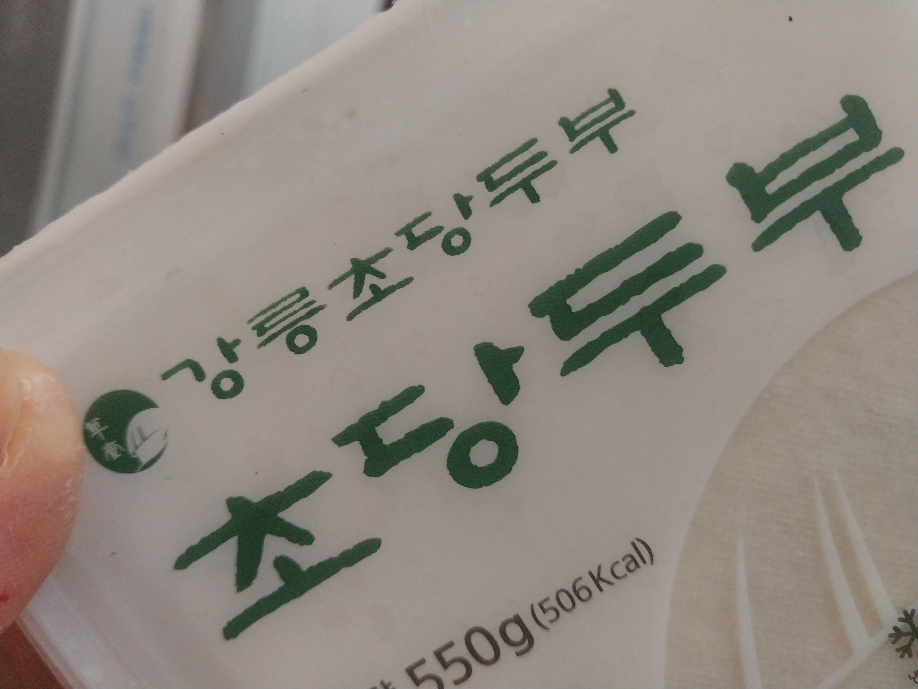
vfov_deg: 53.1
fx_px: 690
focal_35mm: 26
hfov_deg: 67.3
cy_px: 344
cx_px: 459
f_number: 1.8
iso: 400
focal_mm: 4
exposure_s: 1/60
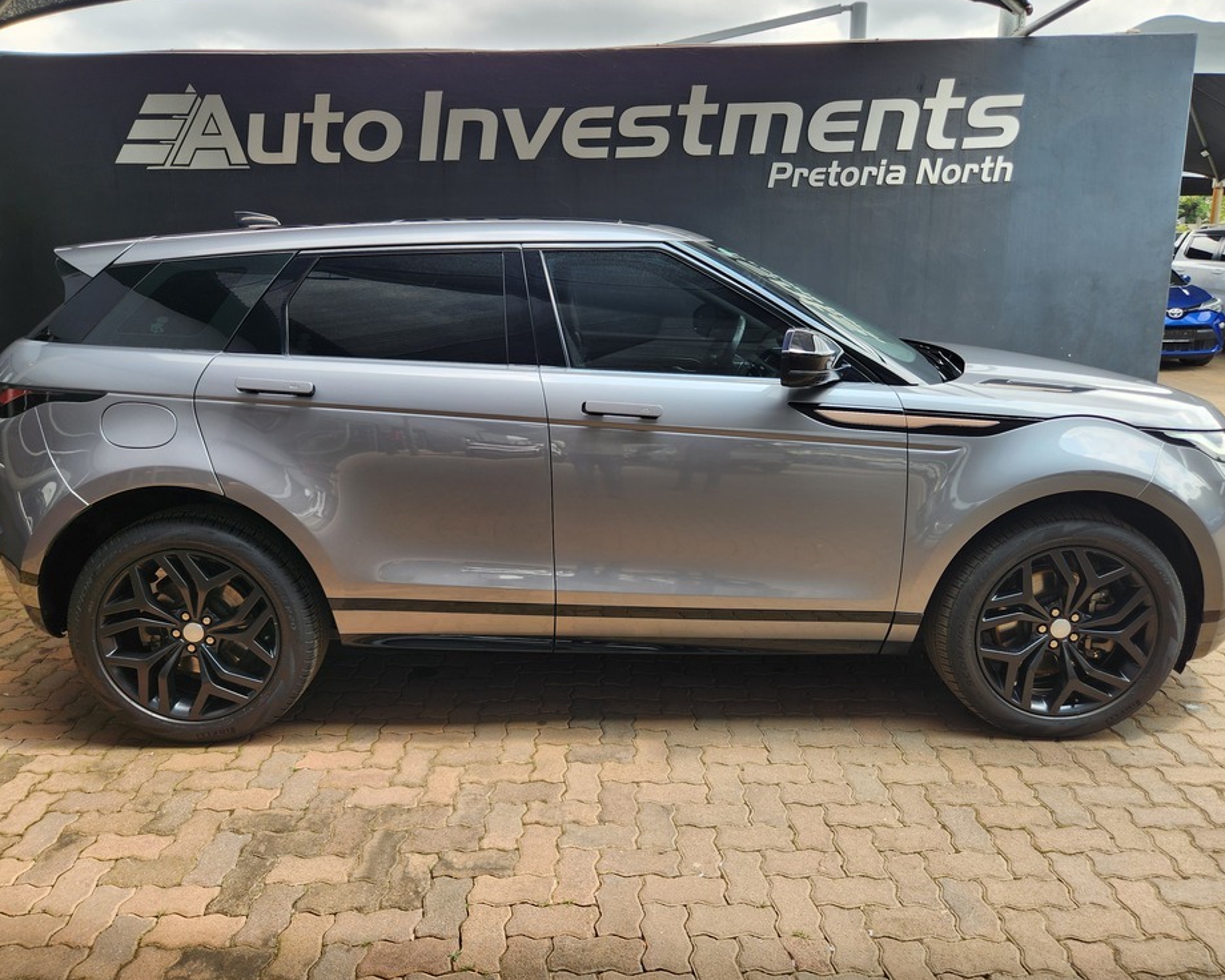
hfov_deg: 68.1
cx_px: 612
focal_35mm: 25
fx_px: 906
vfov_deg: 56.8
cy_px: 494
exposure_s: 1/233
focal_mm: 5.4
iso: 20
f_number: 1.8
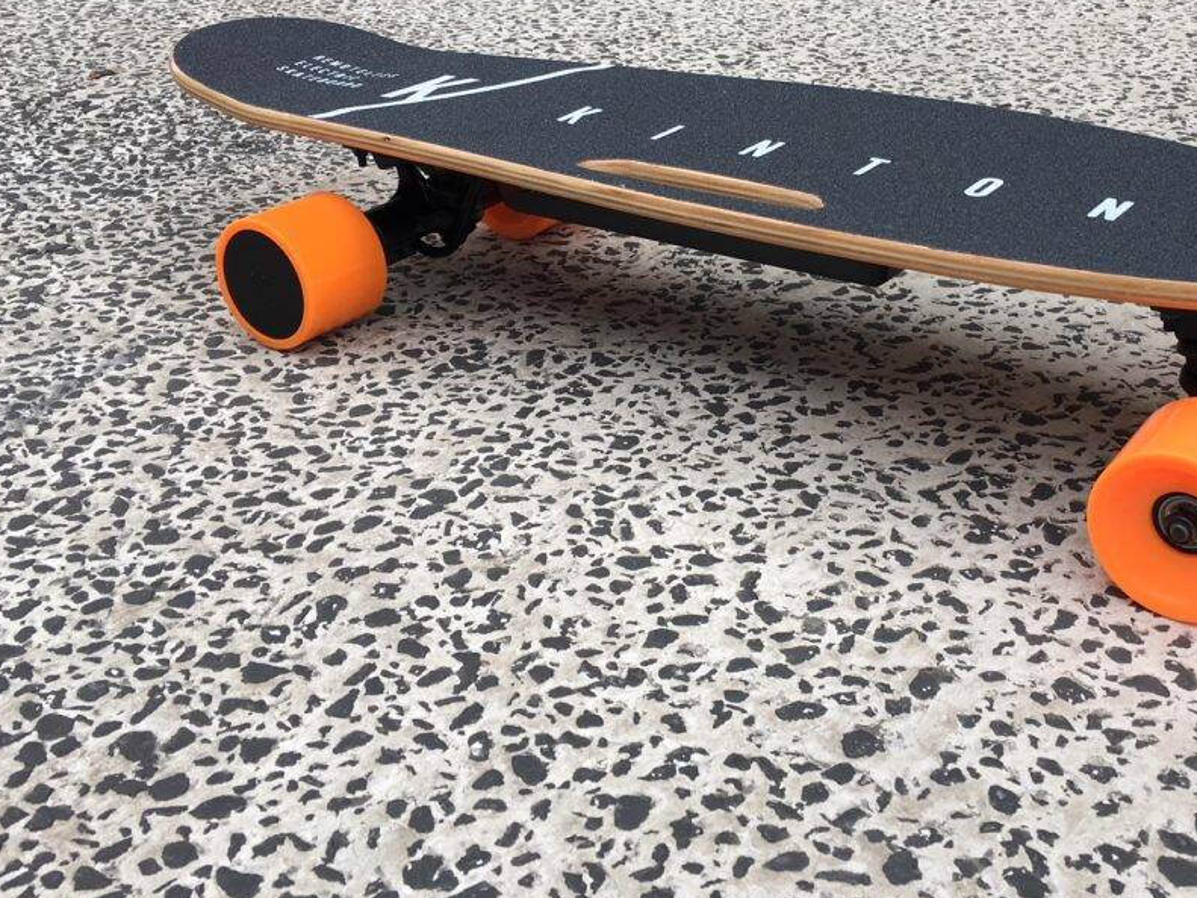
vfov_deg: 32.4
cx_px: 844
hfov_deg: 42.1
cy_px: 253
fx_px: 1521
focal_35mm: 44
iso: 25
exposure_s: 1/420
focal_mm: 4.15
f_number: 2.2
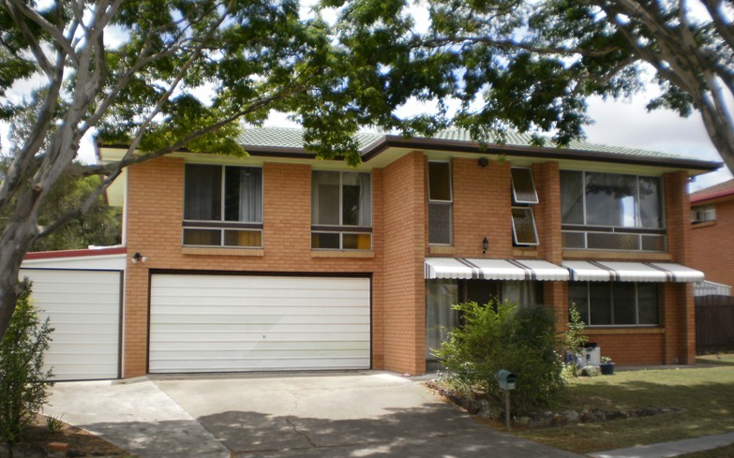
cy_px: 247
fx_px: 780
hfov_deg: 50.4
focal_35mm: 39
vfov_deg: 32.7
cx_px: 371
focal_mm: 6.3
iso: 100
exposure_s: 1/640
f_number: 3.1
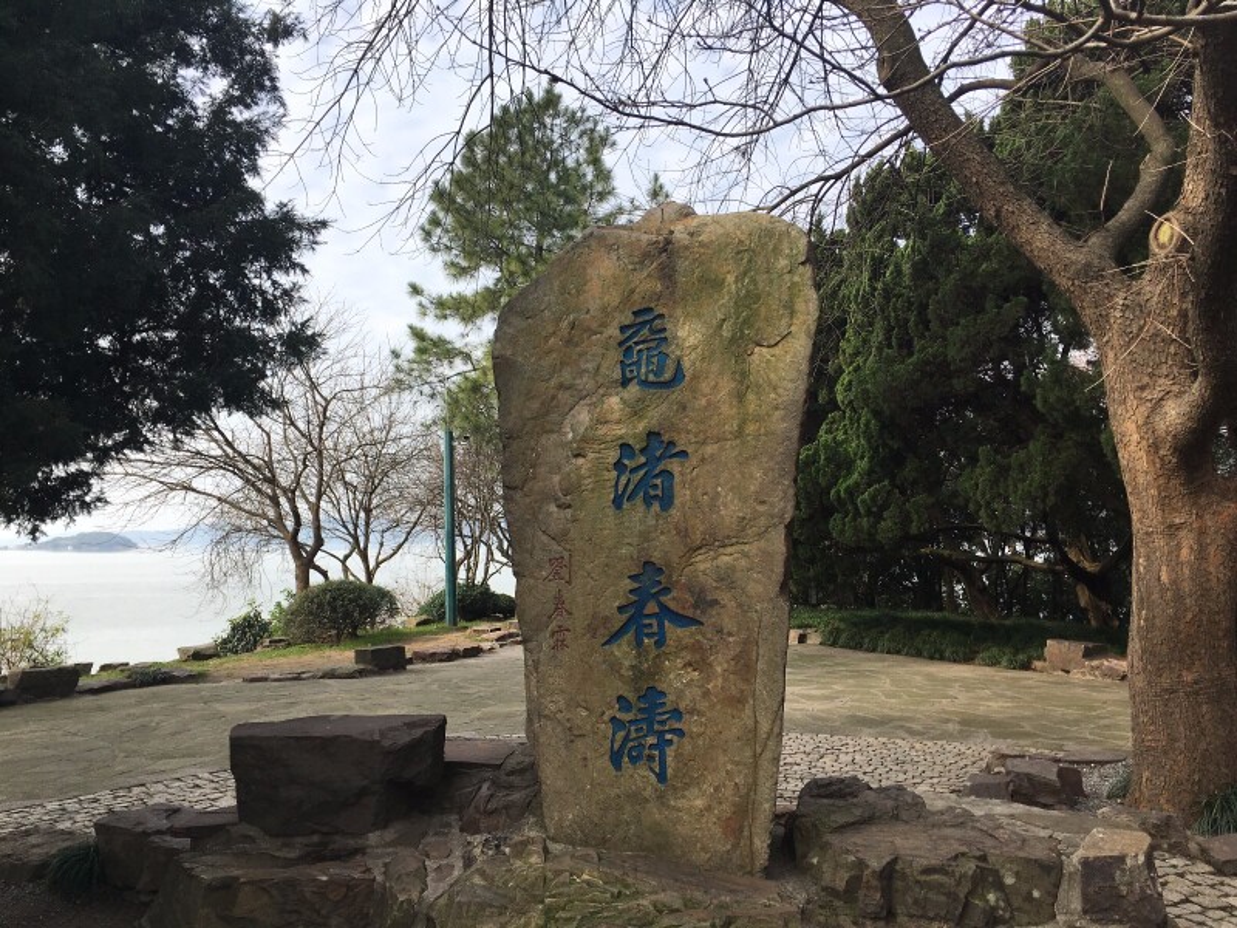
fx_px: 1036
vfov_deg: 48.2
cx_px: 618
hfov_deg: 61.7
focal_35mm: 29
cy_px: 464
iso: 25
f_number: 2.2
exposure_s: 1/1131
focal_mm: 4.15
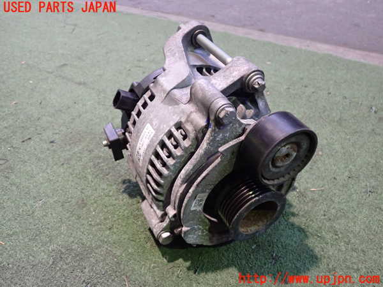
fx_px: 332
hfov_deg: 60.0
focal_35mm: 30
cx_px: 192
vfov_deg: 46.8
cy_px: 144
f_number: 2.3
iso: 1000
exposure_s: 1/60
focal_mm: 5.4
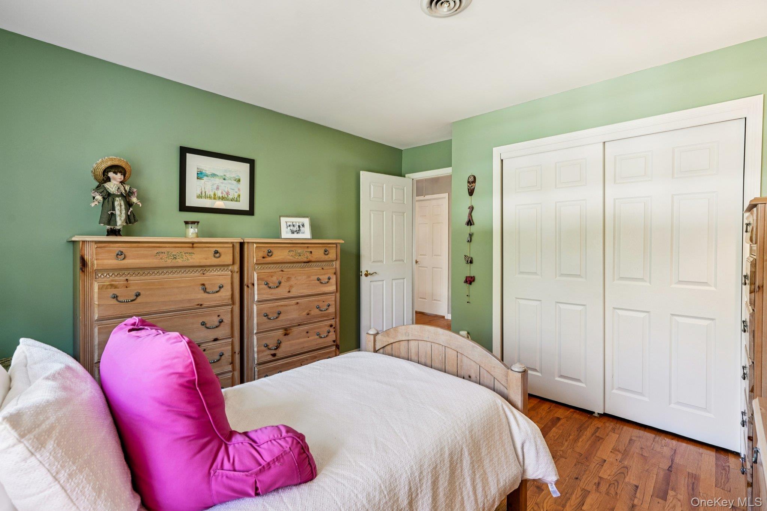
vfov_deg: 73.7
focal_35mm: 16
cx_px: 384
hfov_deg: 96.7
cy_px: 256
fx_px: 341
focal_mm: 16
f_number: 8
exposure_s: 1/6
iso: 400
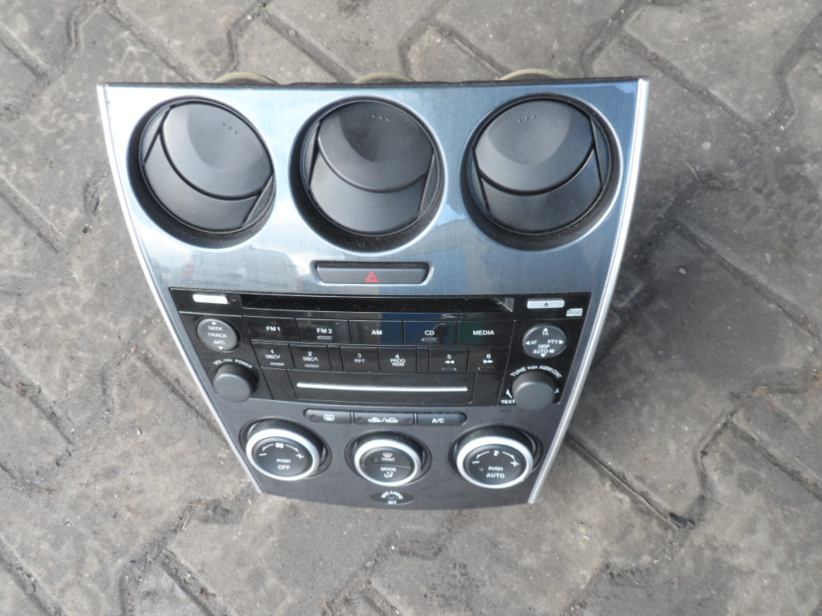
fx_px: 665
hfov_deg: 63.4
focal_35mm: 28
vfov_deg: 49.7
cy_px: 308
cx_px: 411
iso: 100
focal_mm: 4.9
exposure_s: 1/30
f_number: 3.1
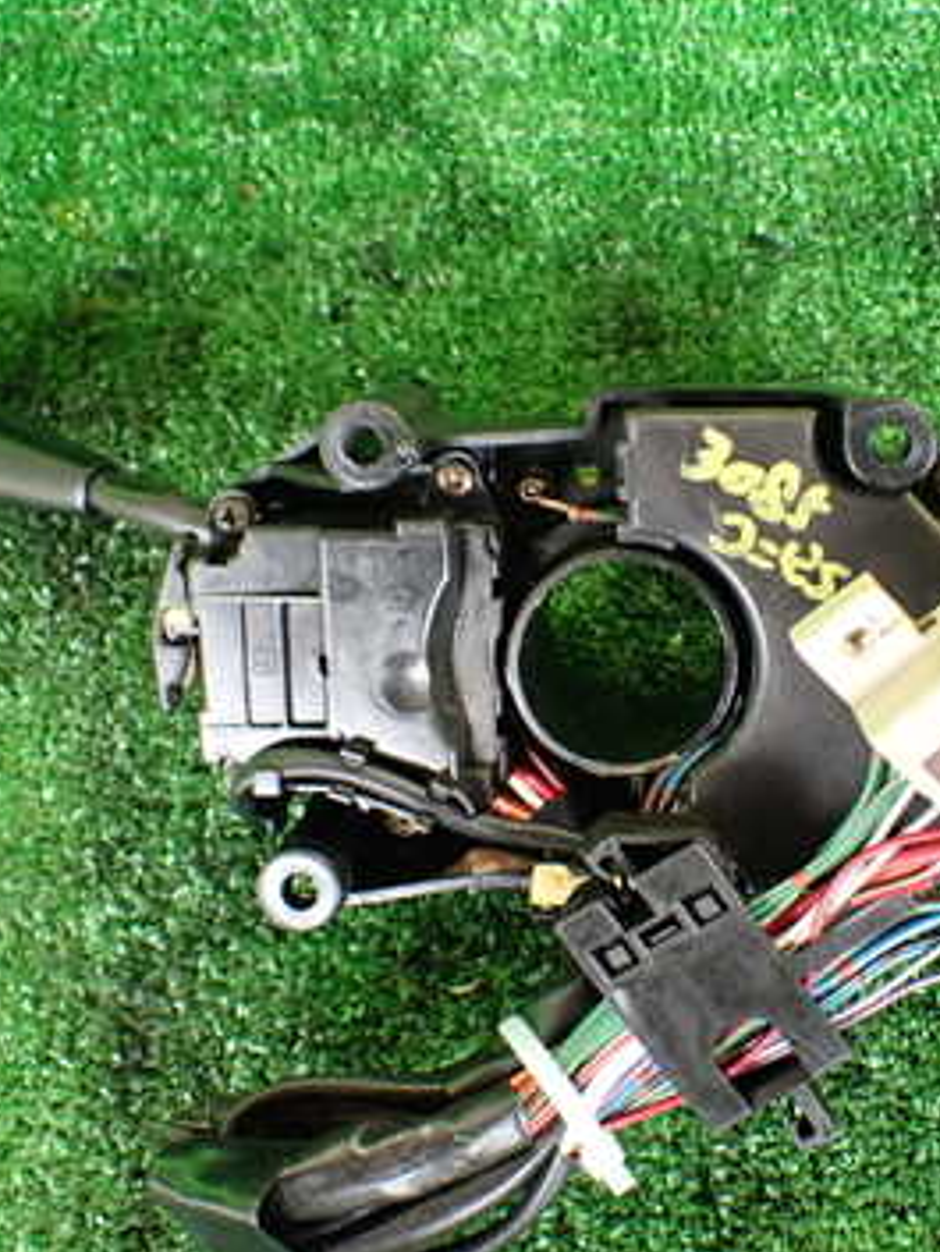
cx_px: 667
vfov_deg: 37.5
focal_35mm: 51
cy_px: 642
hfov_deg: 28.3
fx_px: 1845
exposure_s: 1/125
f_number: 2.3
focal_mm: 5.4
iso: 250
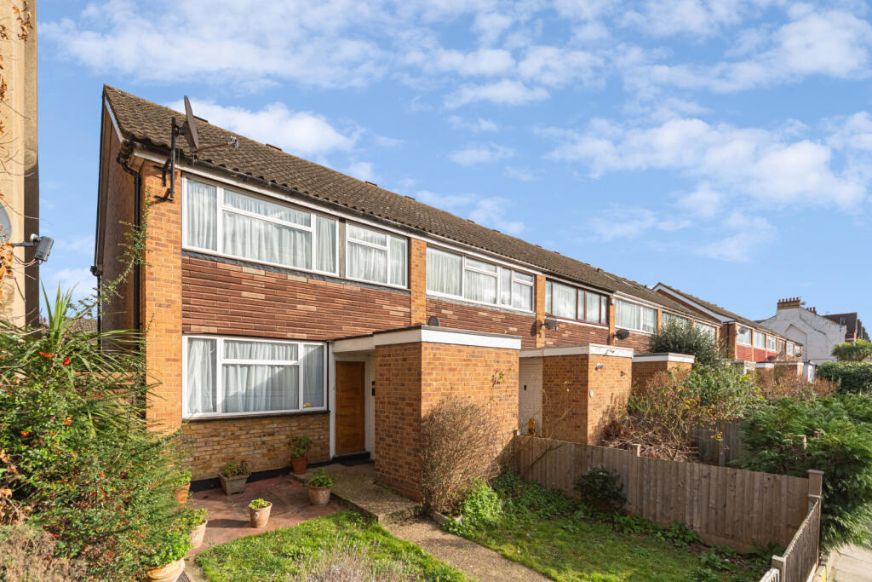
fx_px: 388
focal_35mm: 16
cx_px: 436
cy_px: 291
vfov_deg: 73.8
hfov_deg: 96.7
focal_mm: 16
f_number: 5
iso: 1600
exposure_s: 1/4000
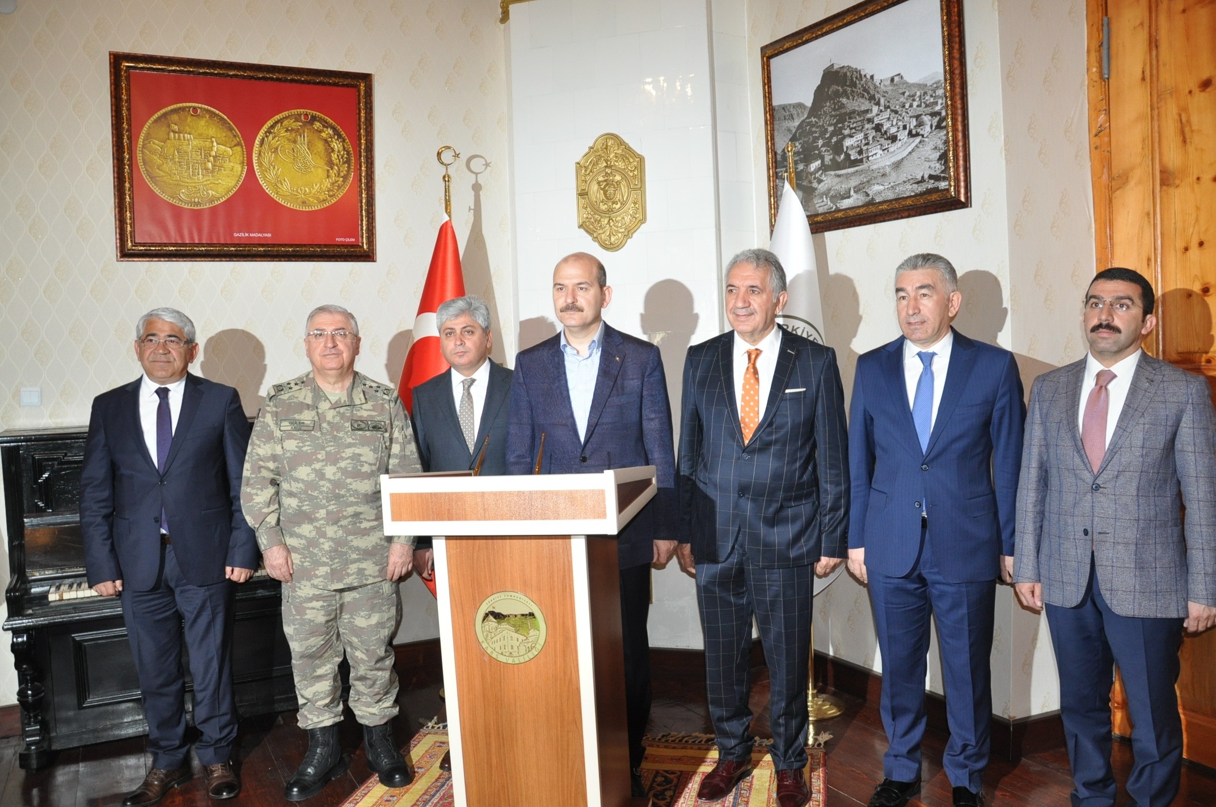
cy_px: 404
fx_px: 911
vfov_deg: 47.8
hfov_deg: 67.4
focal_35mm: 27
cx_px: 608
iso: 800
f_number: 3.5
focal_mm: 18
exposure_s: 1/60
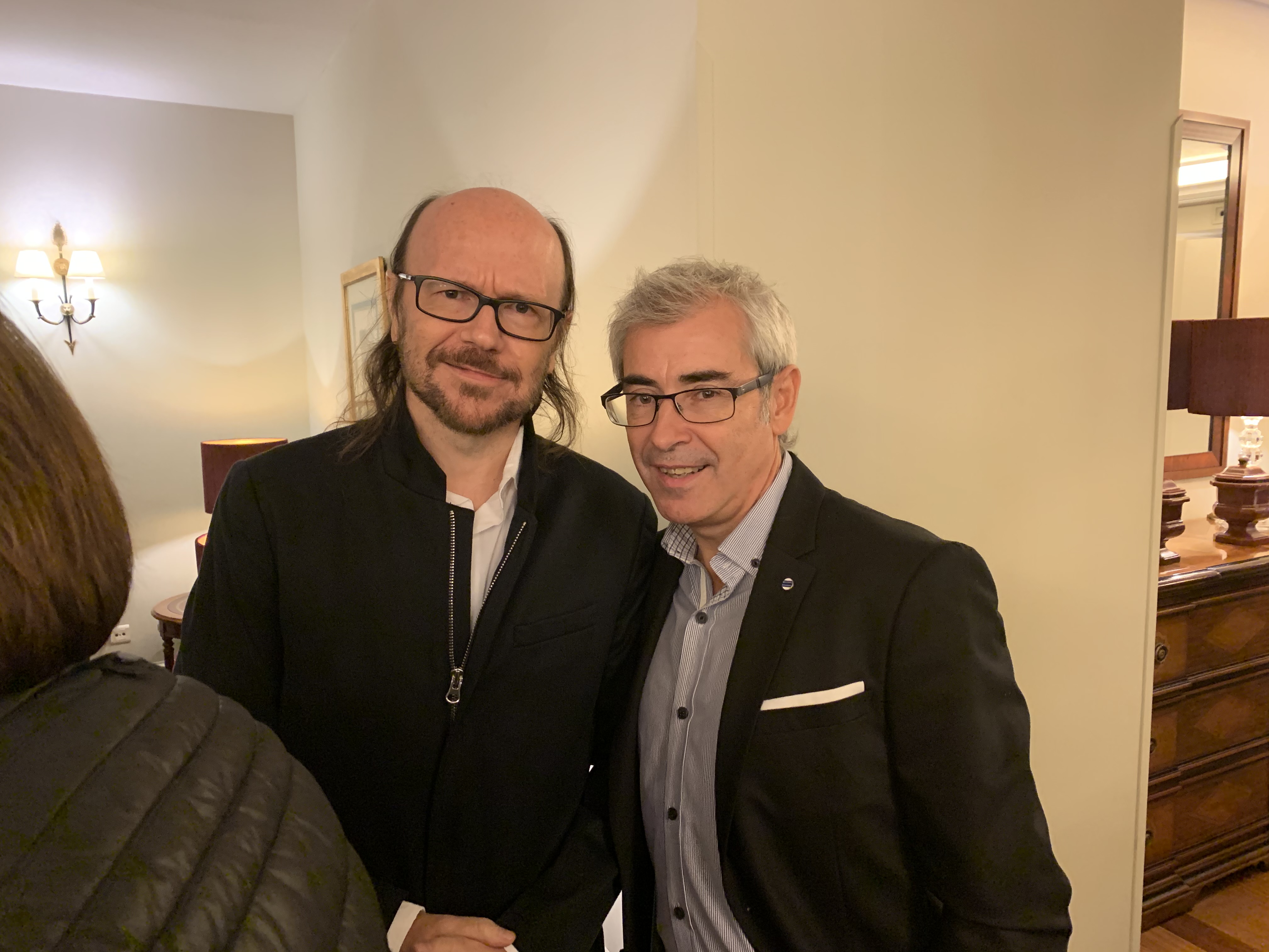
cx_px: 634
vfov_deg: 53.1
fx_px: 953
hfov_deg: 67.3
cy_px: 476
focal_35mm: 26
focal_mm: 4.25
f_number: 1.8
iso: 320
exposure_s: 1/33
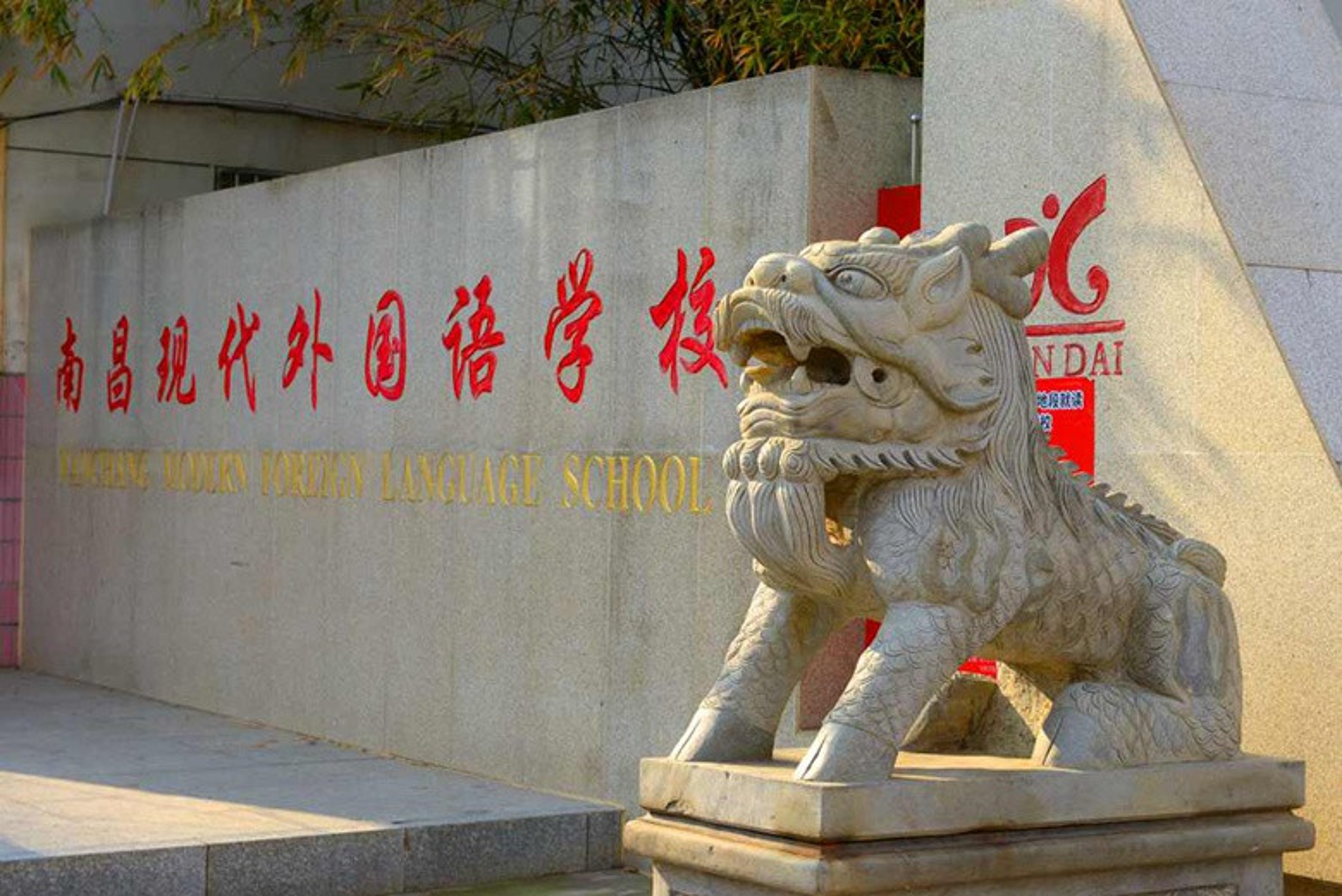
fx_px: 2611
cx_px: 671
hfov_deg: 28.8
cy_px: 448
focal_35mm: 70
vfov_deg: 19.5
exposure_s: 1/640
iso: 500
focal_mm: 70
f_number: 9
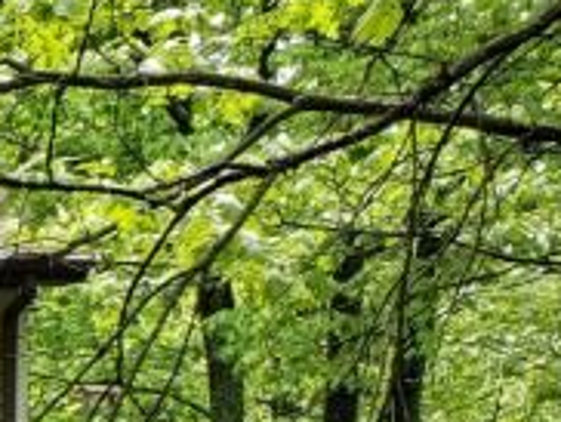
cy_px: 702
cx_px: -771
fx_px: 2369
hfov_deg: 11.3
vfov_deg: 9.8
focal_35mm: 146
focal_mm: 4.3
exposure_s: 1/189
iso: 50
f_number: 2.4
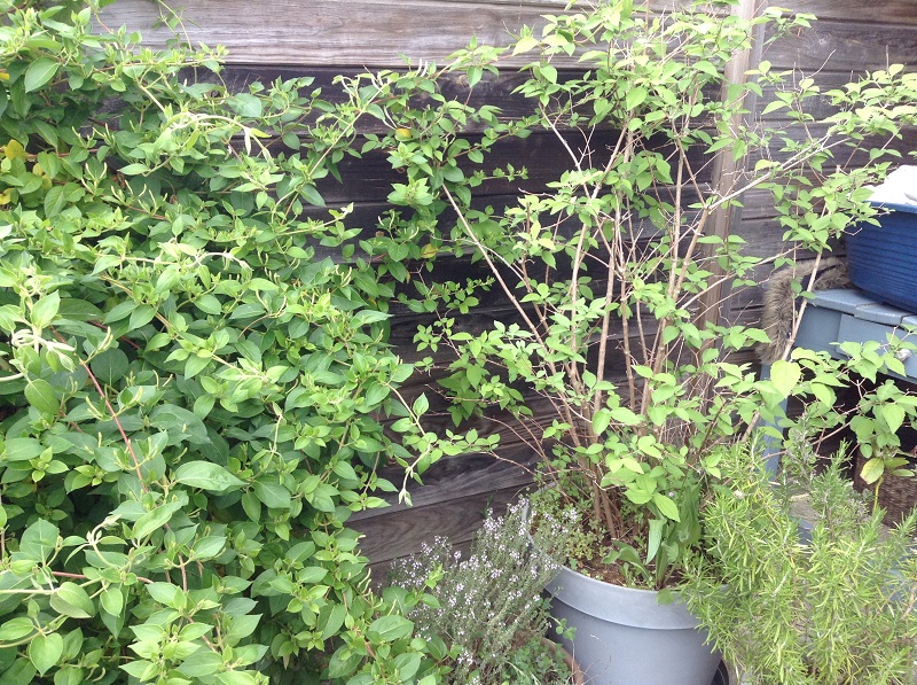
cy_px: 342
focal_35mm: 33
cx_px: 458
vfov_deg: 42.8
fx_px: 873
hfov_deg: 55.4
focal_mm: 3.3
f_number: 2.4
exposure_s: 1/166
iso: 25
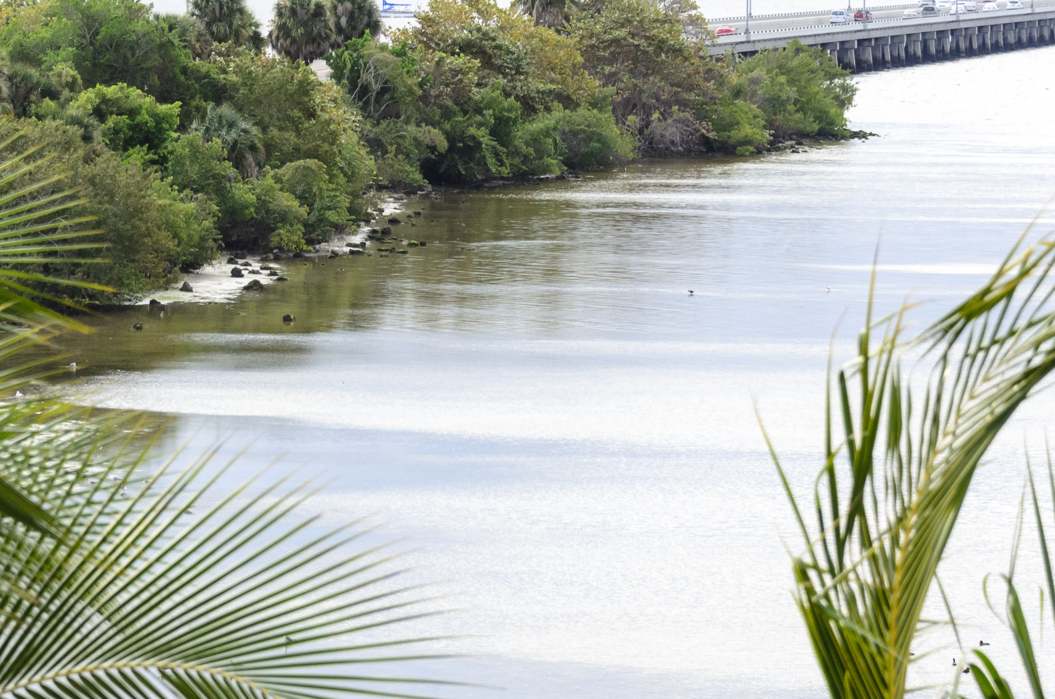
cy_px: 300
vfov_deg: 6.0
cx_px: 261
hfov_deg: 9.0
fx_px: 6665
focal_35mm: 228
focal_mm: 85
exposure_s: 1/640
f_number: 6.3
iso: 800
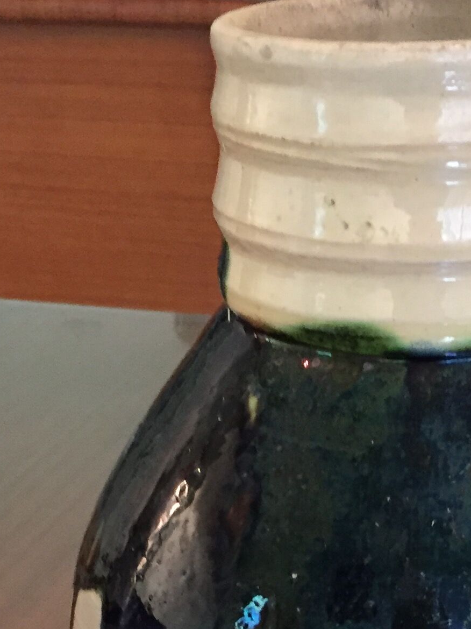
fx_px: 1470
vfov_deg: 22.2
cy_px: 758
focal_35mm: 81
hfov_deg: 18.1
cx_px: 366
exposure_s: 1/33
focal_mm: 4.15
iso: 250
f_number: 2.2
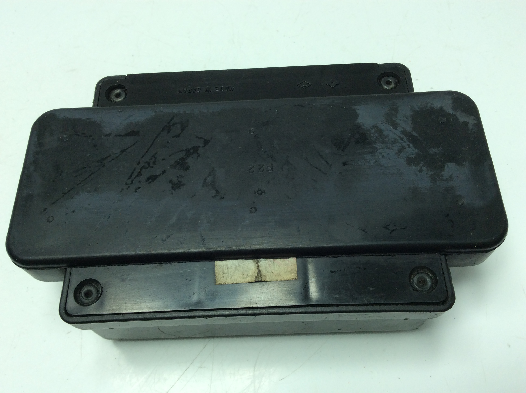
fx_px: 486
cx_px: 263
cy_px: 196
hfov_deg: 56.9
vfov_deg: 44.1
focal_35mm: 32
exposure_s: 1/312
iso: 32
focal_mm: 3.3
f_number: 2.4
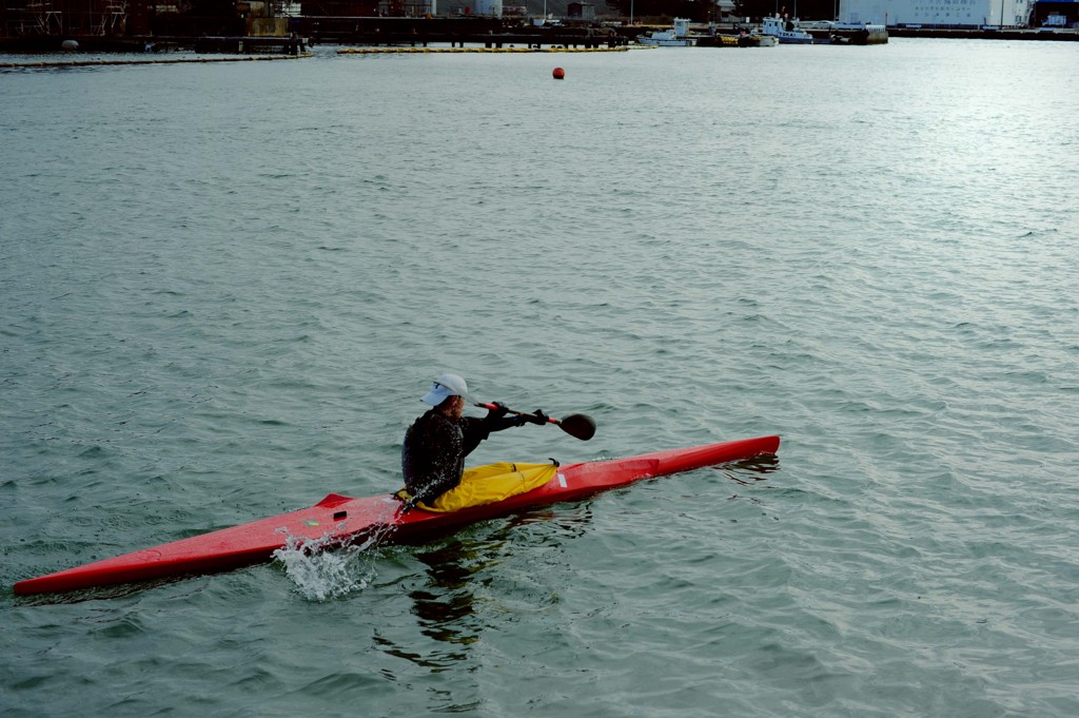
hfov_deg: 34.5
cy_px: 359
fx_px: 1737
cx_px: 540
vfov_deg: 23.3
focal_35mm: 58
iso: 200
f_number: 6.3
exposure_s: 1/1000
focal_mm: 58
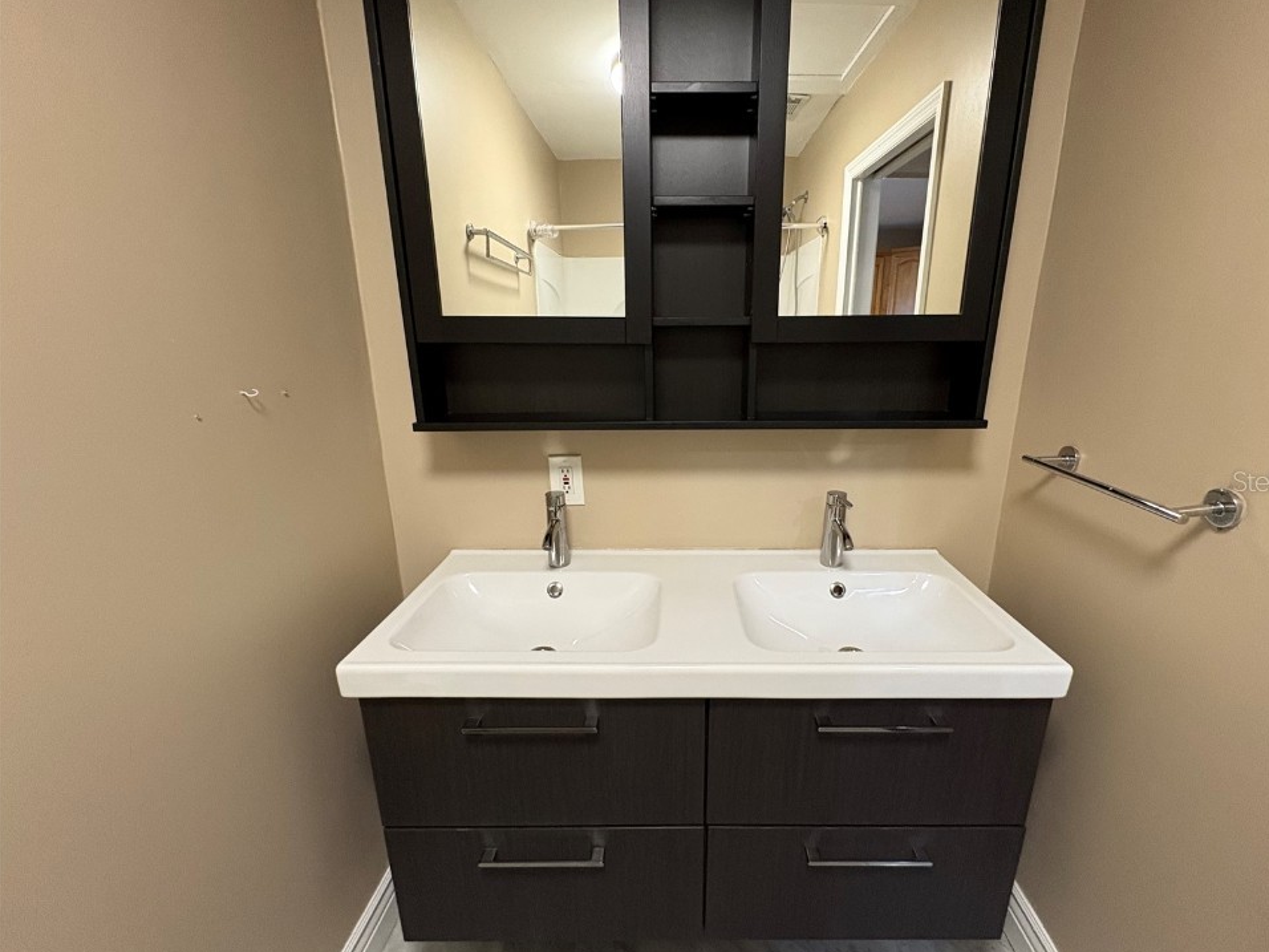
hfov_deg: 98.0
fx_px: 550
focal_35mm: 15
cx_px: 678
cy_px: 481
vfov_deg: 81.7
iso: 400
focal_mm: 2.22
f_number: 2.2
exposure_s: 1/60
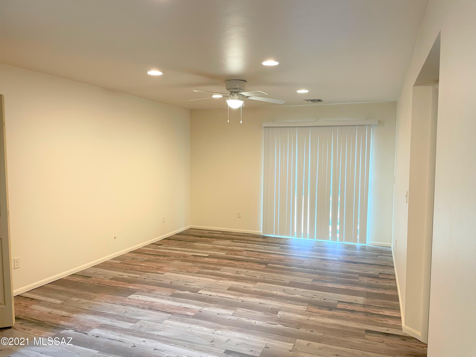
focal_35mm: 26
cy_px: 178
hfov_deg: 67.3
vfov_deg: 53.1
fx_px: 358
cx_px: 238
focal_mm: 4.2
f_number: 1.6
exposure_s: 1/60
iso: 125
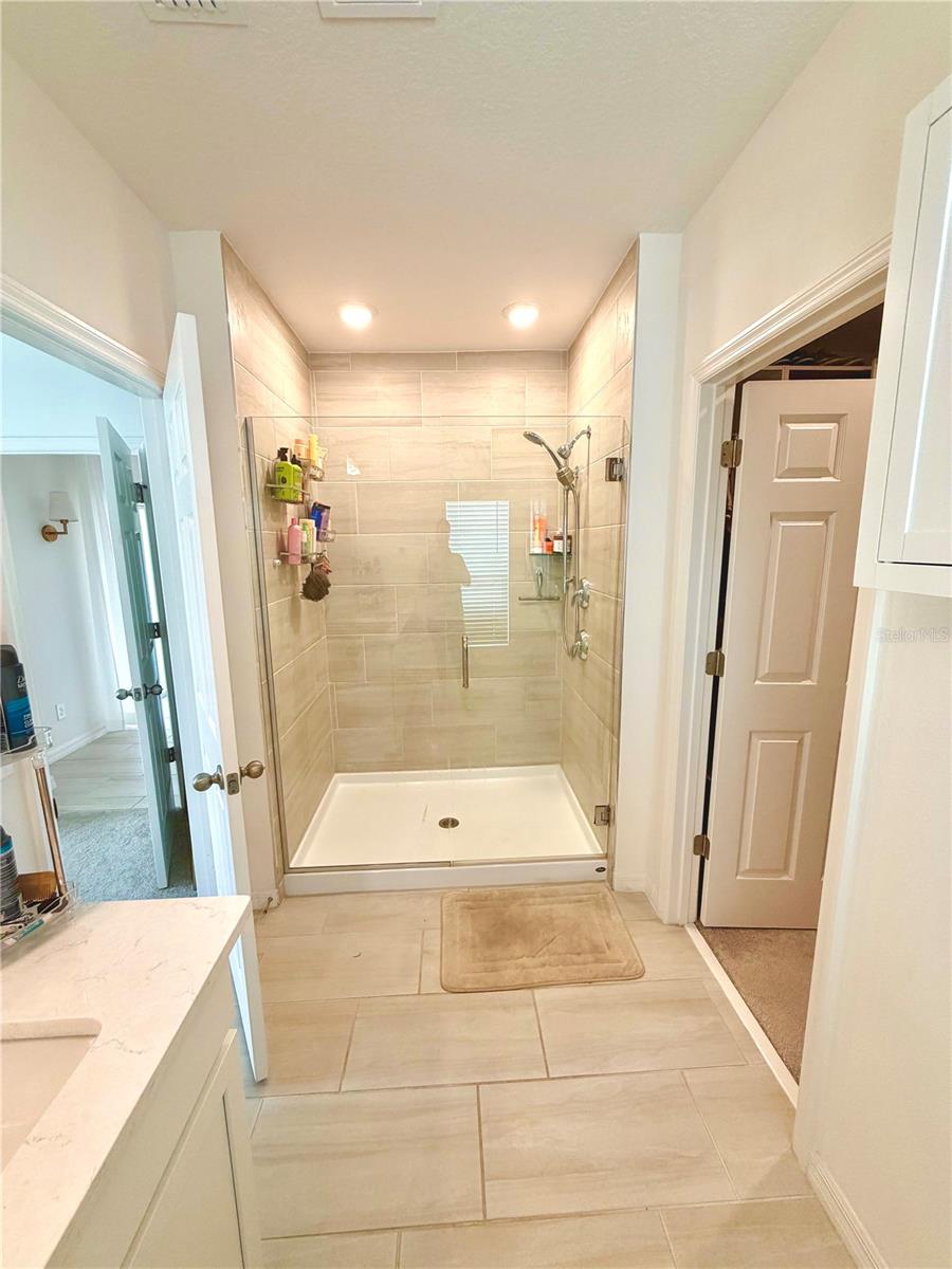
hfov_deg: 85.7
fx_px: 513
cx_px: 476
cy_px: 634
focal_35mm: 14
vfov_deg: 102.1
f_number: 2.2
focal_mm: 2.22
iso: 160
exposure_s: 1/120
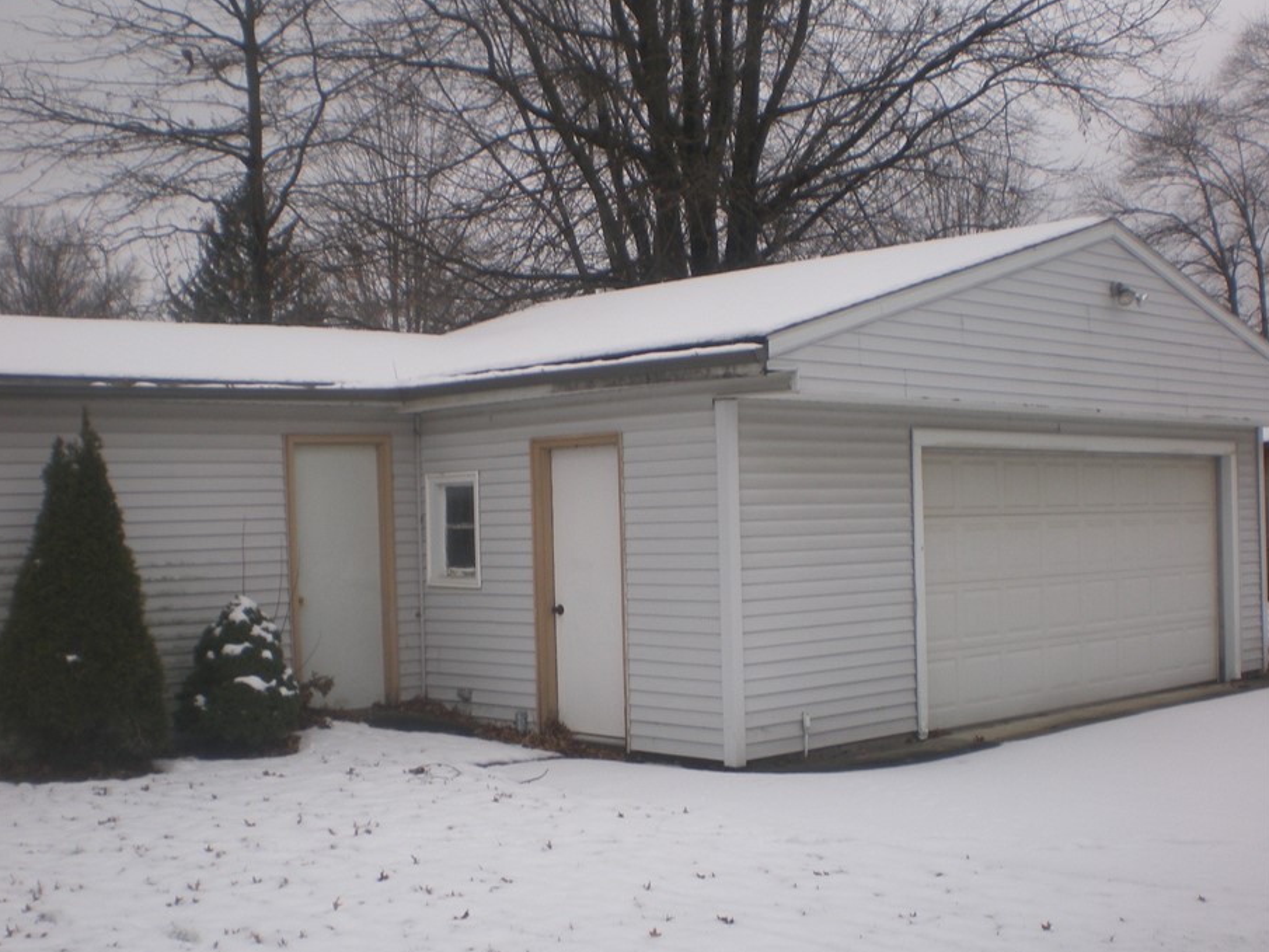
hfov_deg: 43.8
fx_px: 1577
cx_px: 555
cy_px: 524
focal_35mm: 43
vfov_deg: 33.6
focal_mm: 6.3
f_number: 4.6
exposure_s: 1/160
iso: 64
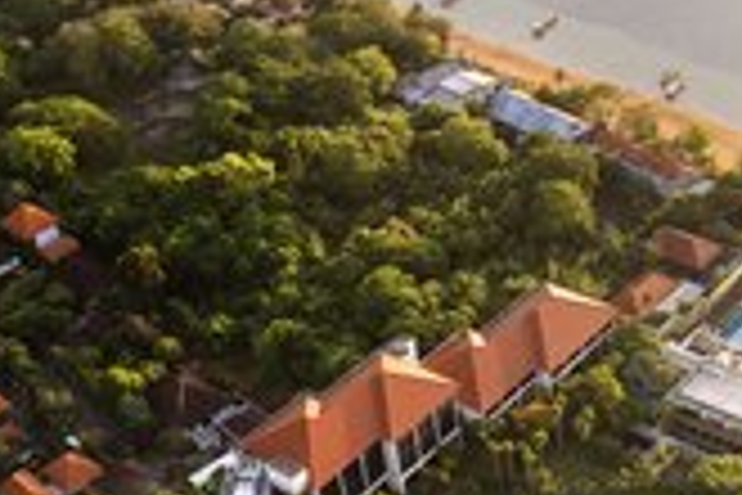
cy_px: 490
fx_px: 1319
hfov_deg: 30.2
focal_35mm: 64
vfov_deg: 20.6
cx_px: 657
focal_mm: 8.38
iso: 100
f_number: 2.8
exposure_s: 1/250
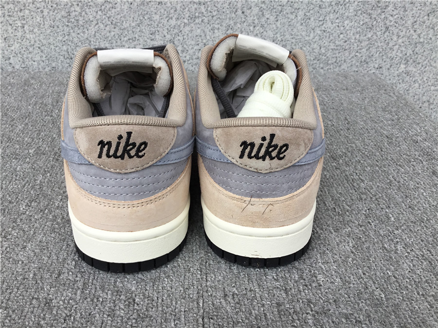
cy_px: 164
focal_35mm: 31
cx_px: 219
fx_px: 392
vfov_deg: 45.4
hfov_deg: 58.4
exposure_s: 1/153
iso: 25
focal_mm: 3.3
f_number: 2.4
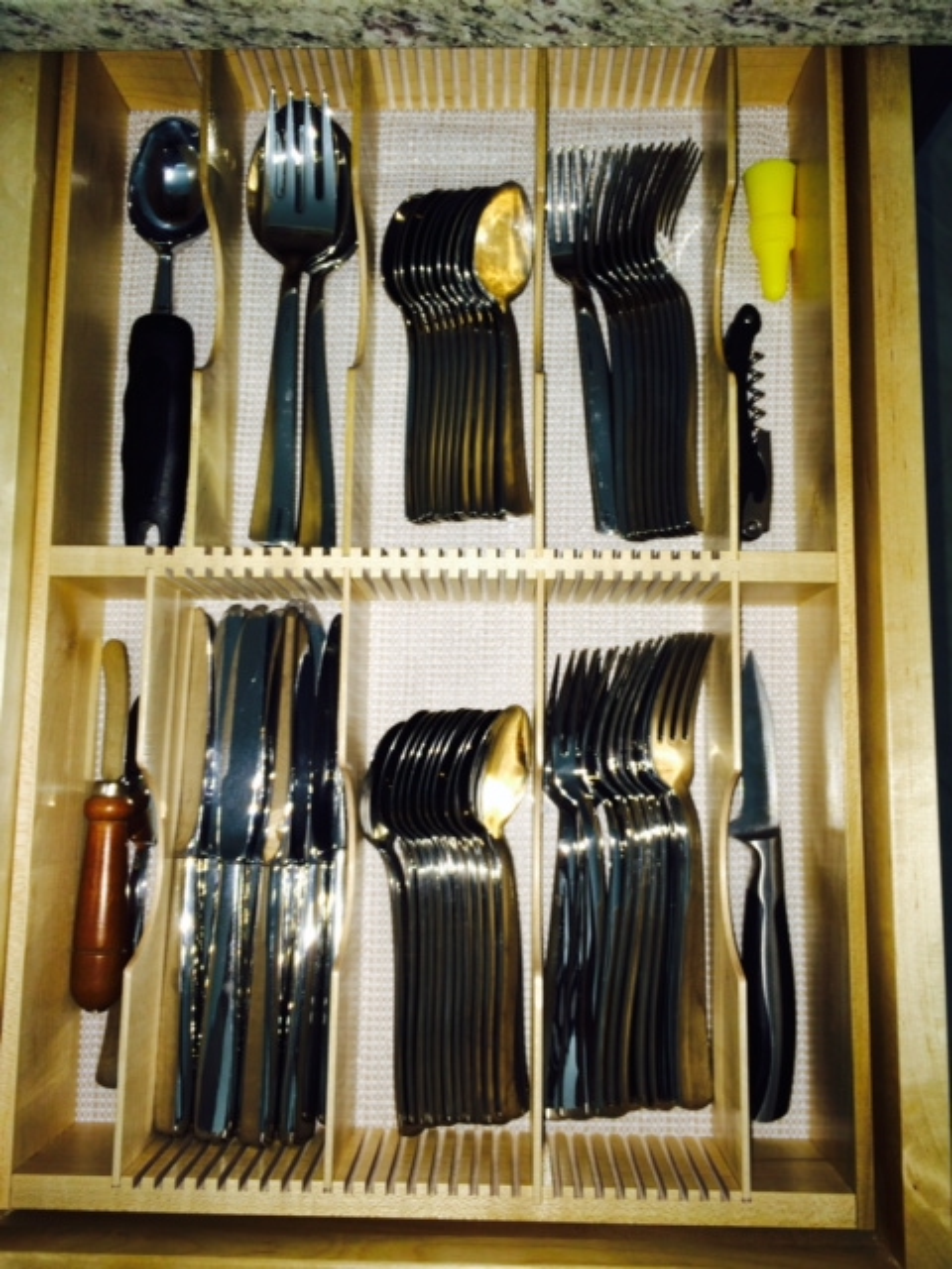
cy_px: 634
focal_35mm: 30
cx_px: 476
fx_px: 1100
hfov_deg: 46.8
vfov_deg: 60.0
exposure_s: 1/30
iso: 40
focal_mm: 4.12
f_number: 2.2
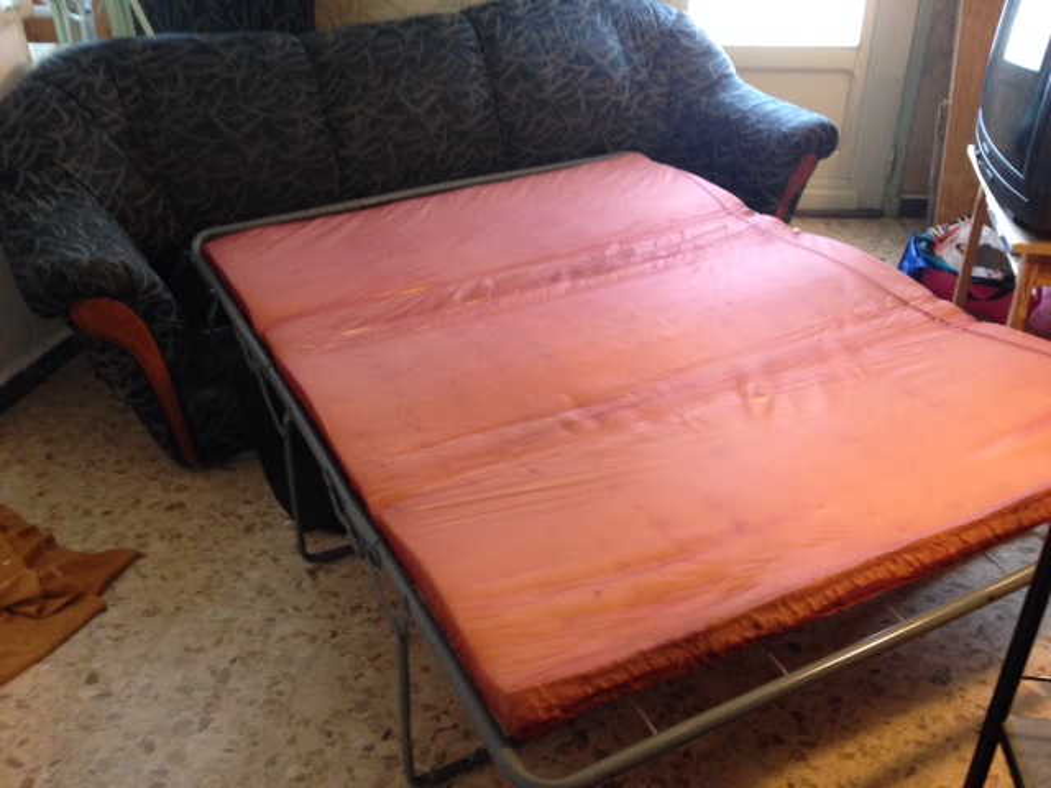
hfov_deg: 55.4
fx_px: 1002
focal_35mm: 33
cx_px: 526
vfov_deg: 42.9
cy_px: 394
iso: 250
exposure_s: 1/20
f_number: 2.4
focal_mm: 4.12
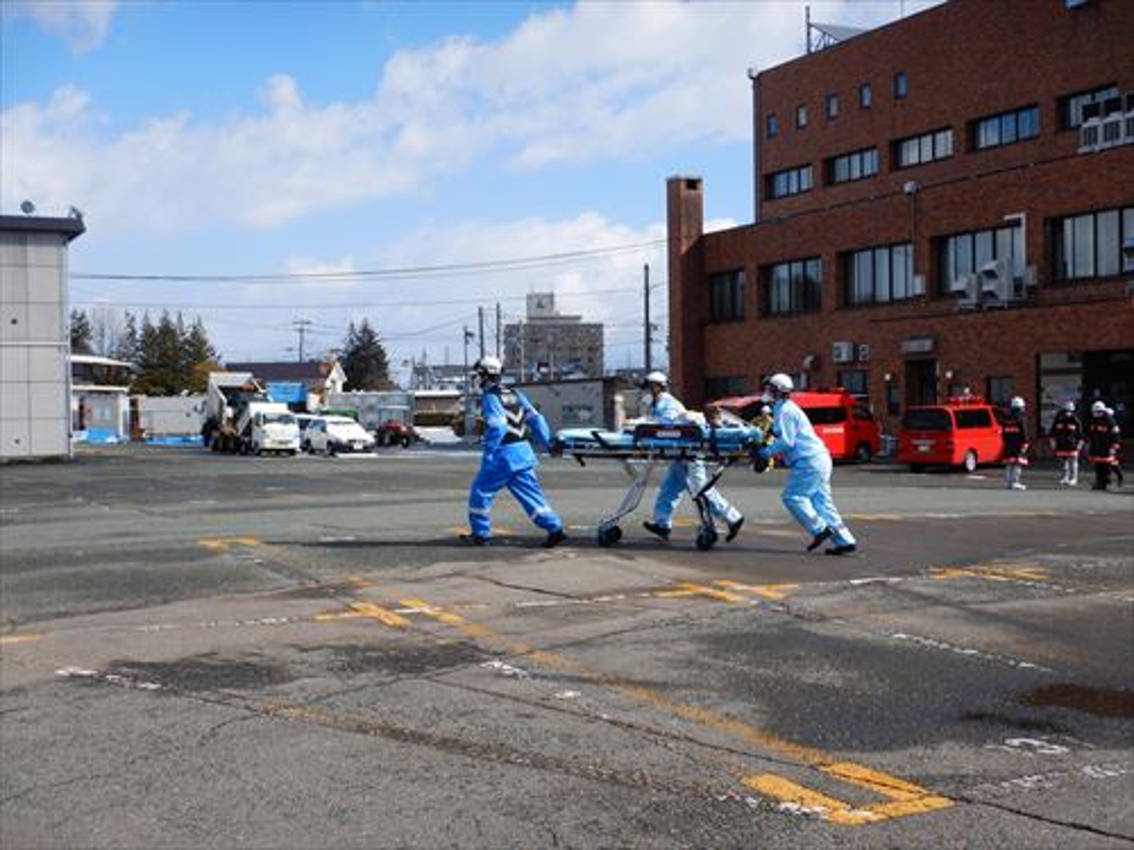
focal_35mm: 44
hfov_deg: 42.9
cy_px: 425
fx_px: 1441
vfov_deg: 32.9
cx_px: 567
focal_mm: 7.8
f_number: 4.3
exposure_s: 1/1000
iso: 125
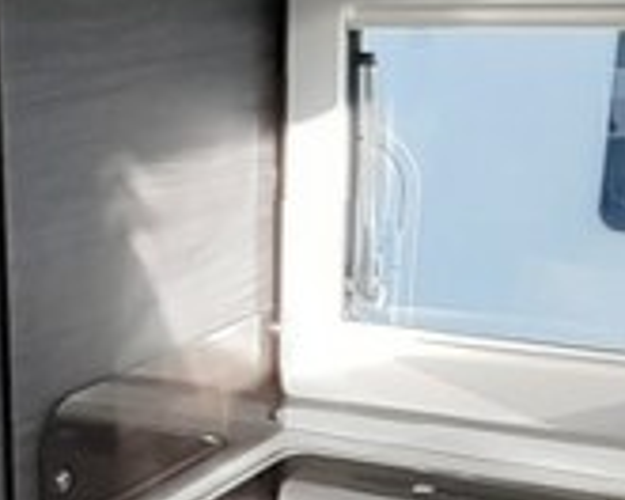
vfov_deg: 18.2
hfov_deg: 22.2
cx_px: -40
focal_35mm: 82
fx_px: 1517
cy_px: 508
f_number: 2.2
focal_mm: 1.13
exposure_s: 1/50
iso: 80
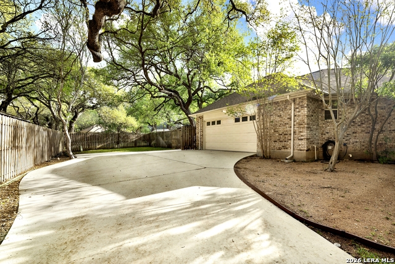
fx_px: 178
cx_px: 198
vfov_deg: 73.1
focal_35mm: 16
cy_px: 132
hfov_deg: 96.0
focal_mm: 16.2
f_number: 8
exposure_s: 1/400
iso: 100
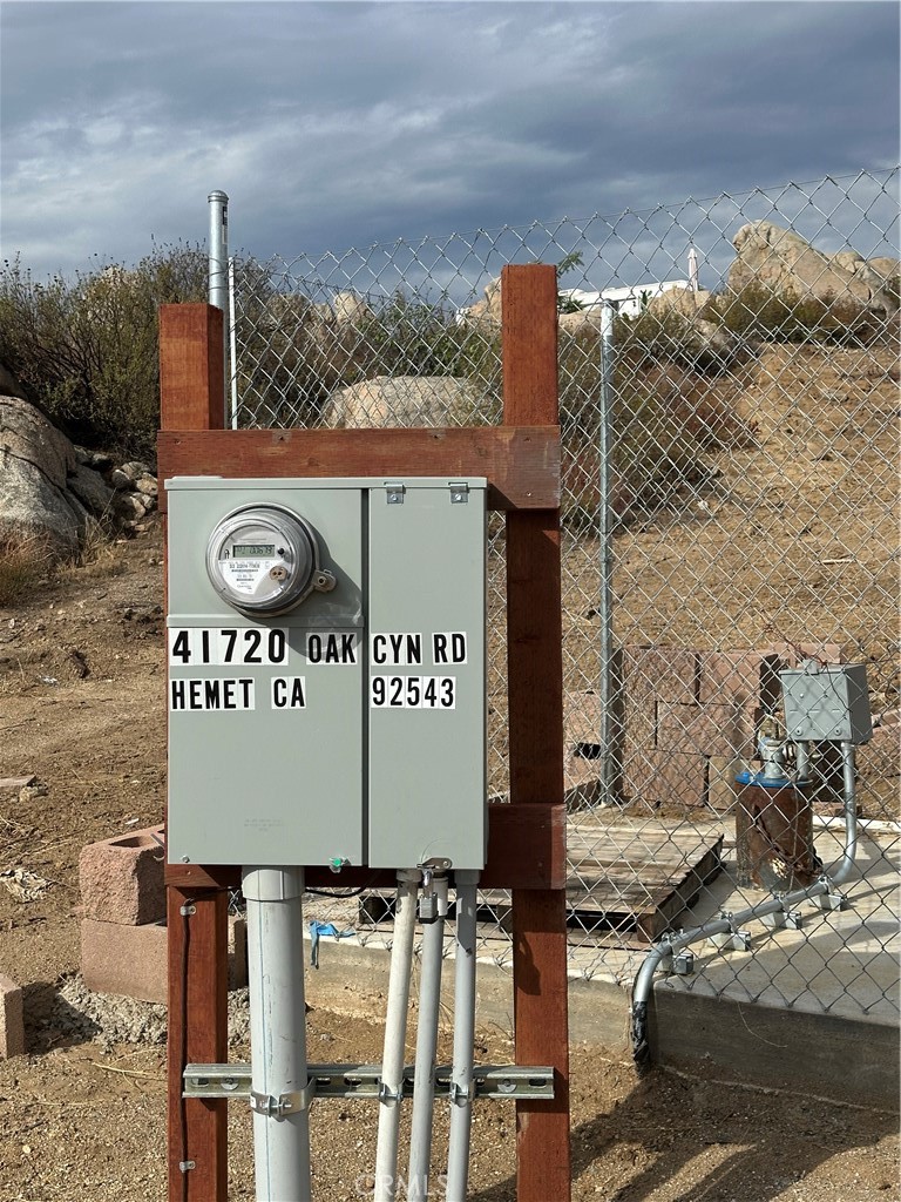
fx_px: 1666
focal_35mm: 48
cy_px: 601
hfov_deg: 30.3
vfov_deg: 39.7
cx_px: 450
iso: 64
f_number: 1.78
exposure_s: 1/5882
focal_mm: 6.86
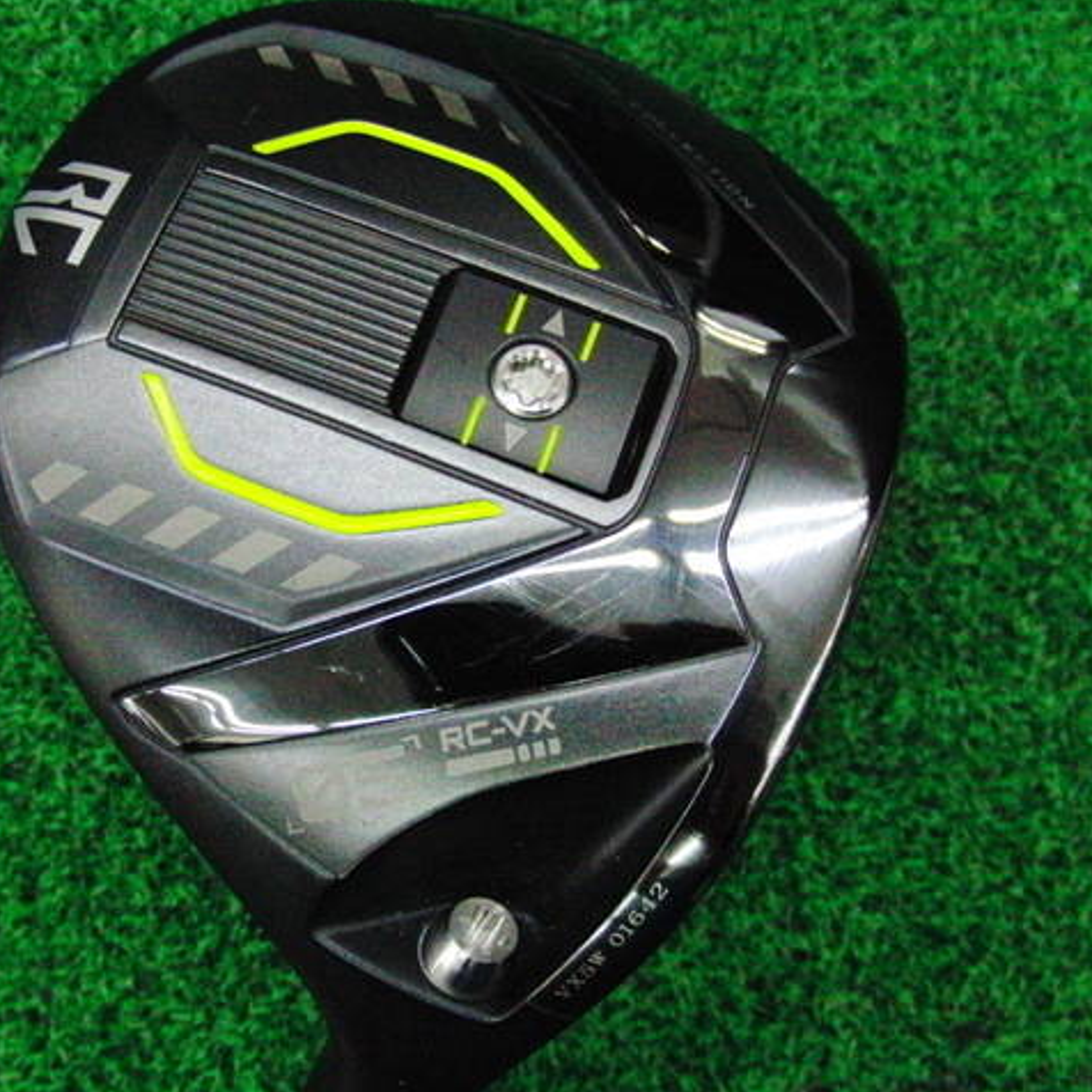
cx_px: 418
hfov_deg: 38.1
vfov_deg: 38.3
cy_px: 544
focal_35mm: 44
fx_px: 1570
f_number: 3.6
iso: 3200
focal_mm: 6.42
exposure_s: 1/320
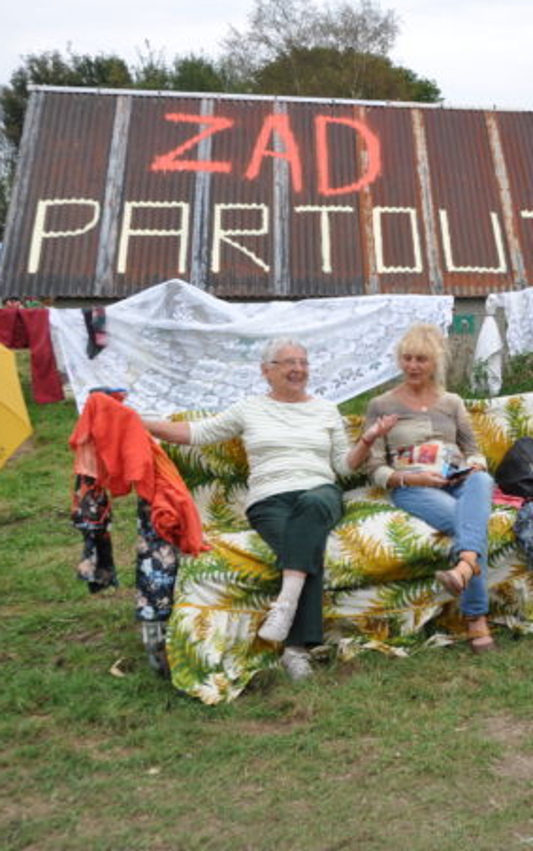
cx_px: 616
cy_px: 427
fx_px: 1091
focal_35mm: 47
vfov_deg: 42.6
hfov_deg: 25.1
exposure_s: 1/160
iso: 200
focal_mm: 20
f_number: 6.3
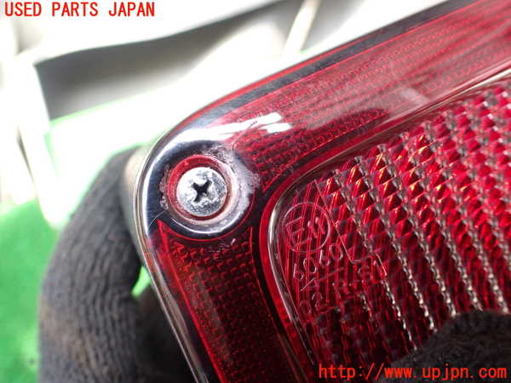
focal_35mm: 30
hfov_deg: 60.0
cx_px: 256
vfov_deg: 46.8
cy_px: 192
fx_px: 443
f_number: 2.3
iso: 320
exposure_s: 1/125
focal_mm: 5.4
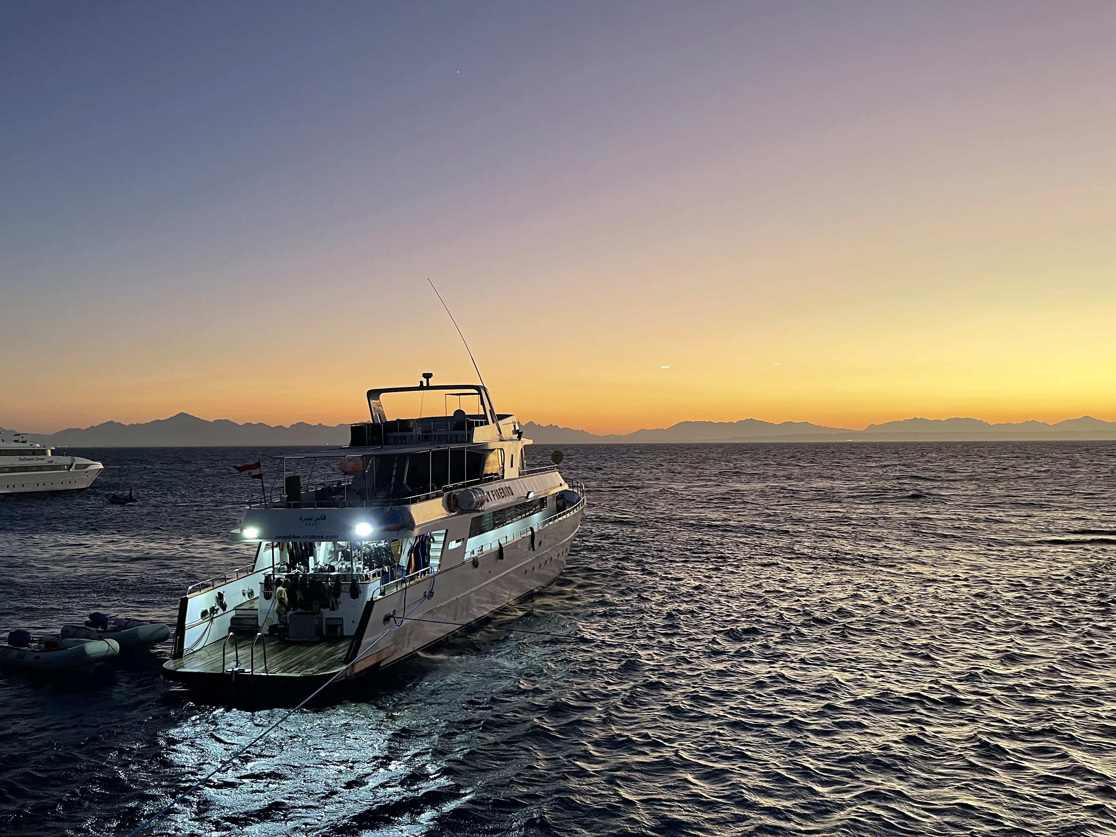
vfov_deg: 46.8
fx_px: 967
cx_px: 508
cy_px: 432
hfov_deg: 59.9
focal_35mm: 30
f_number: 1.6
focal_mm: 5.1
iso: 125
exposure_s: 1/97
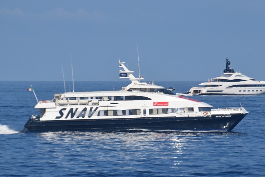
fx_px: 2900
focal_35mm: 394
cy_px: 88
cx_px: 131
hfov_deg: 5.2
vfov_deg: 3.5
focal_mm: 170
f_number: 8
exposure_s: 1/1000
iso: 200
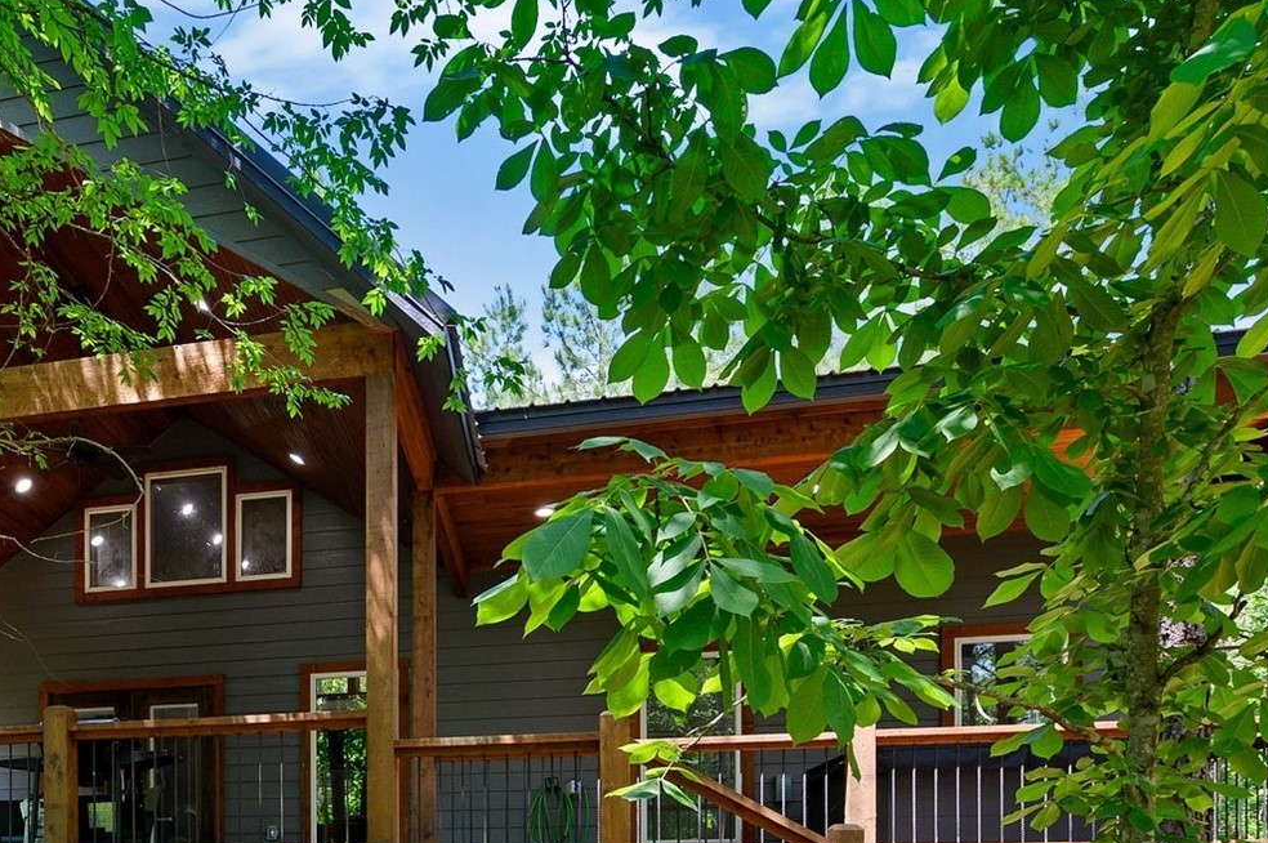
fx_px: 1020
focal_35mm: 29
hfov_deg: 59.9
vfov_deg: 42.0
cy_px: 722
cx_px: 299
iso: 500
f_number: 7.1
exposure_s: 1/100
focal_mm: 14
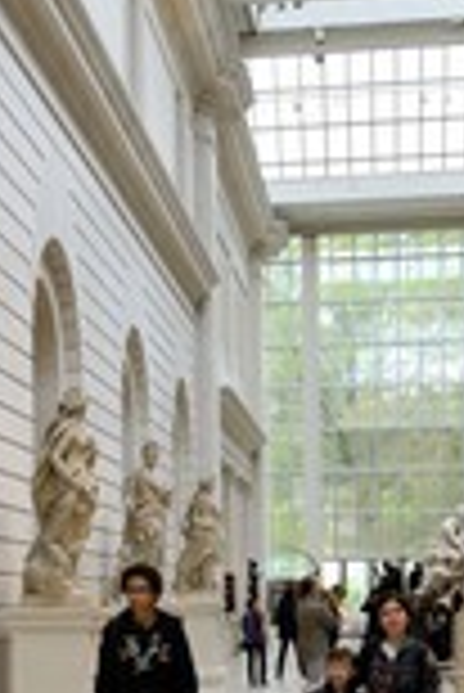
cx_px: 81
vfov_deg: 23.0
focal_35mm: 87
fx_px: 1678
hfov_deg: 15.6
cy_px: 576
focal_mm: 32
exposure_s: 1/100
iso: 1600
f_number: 7.1
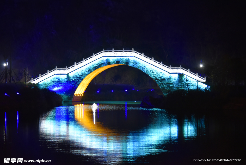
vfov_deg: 16.1
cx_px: 123
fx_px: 581
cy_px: 82
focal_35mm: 85
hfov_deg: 23.9
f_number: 4
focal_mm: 85
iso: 1600
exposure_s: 1/15
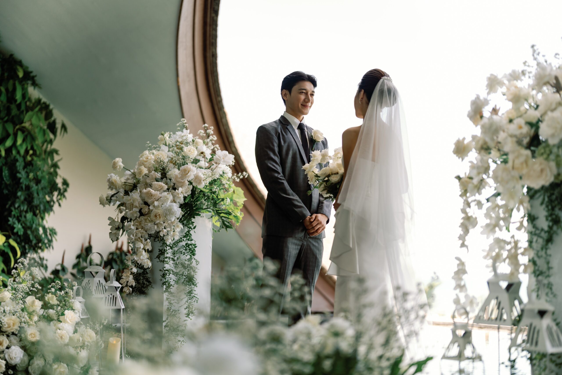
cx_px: 281
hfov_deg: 39.6
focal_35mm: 50
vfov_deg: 27.0
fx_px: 781
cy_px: 188
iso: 50
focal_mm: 50
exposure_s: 1/800
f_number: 1.2
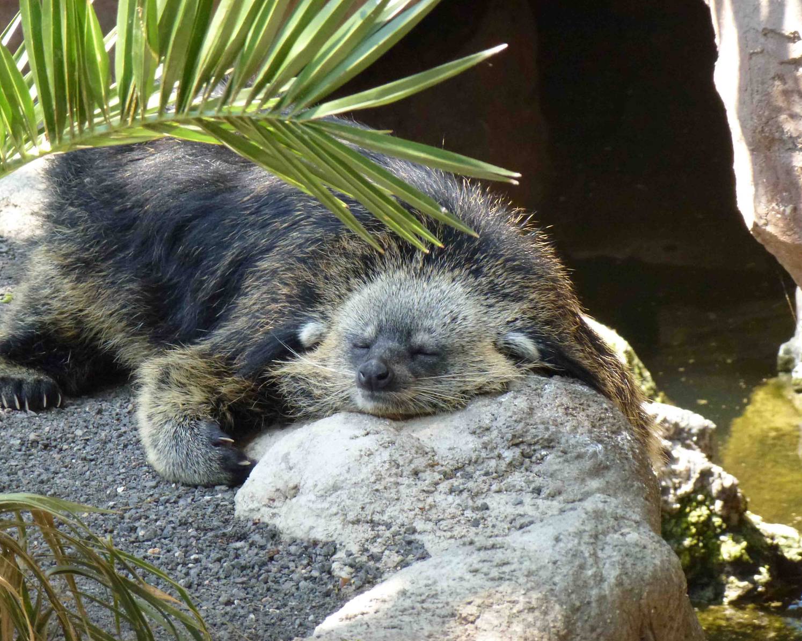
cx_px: 387
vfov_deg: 5.6
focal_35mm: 278
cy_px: 321
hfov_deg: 7.0
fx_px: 6598
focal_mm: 47.7
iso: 400
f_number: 5.6
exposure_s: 1/100
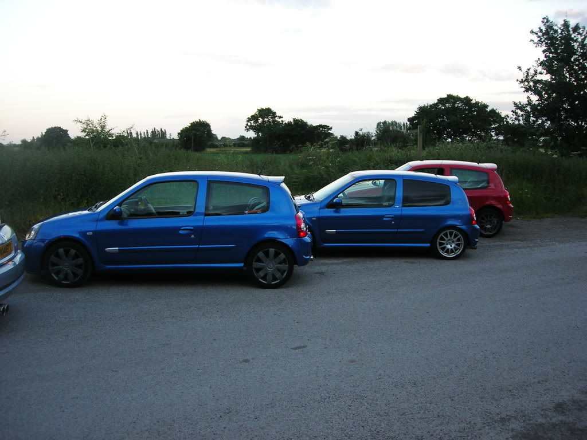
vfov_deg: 37.7
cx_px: 294
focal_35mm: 38
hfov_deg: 49.0
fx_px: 644
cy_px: 220
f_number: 2.8
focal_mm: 7.8
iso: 64
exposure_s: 1/80.3
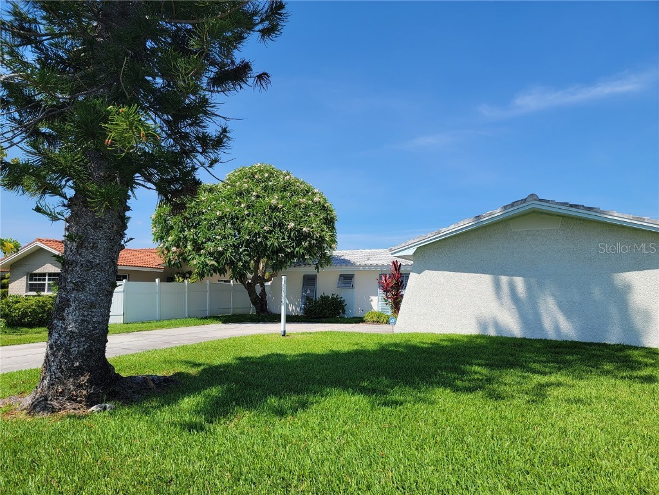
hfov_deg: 71.6
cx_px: 330
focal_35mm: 24
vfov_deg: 56.8
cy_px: 248
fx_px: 457
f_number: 1.8
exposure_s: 1/976
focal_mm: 6.7
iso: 16
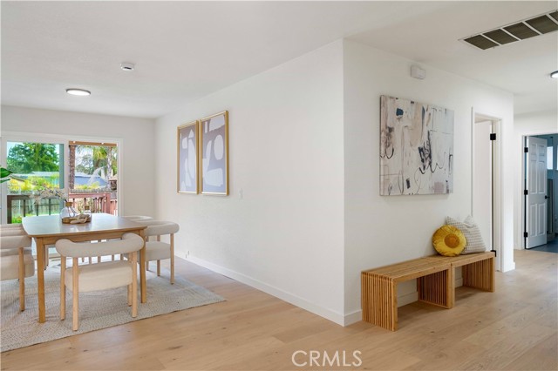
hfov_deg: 73.8
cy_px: 186
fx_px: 372
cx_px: 279
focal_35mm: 24
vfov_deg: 53.1
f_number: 10
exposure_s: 1/10
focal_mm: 24
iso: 640
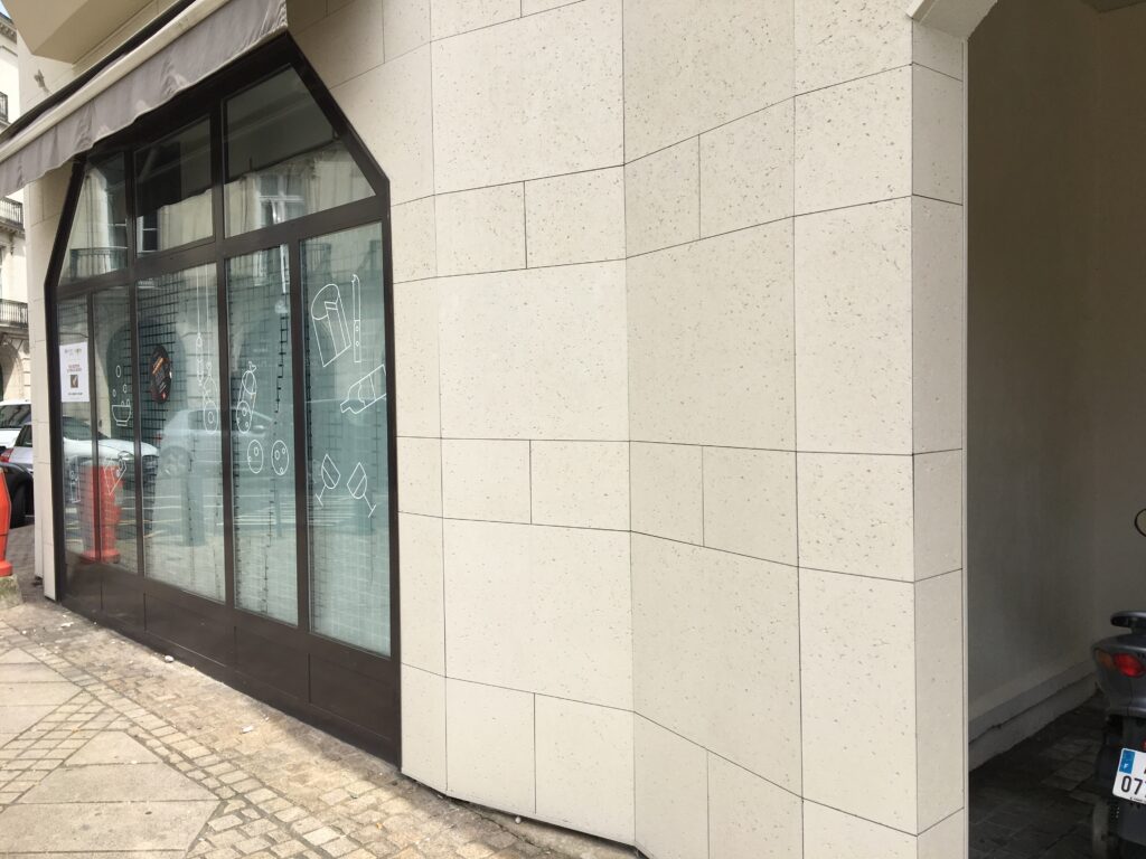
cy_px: 430
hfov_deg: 61.7
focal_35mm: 29
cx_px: 573
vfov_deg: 48.2
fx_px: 960
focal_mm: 4.15
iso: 25
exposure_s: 1/1054
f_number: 2.2
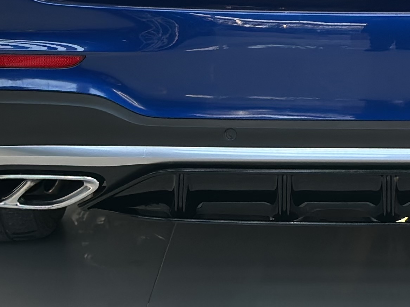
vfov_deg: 8.6
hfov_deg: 11.8
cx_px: 388
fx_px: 1966
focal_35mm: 166
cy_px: -213
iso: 100
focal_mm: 6.86
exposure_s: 1/100
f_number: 1.78
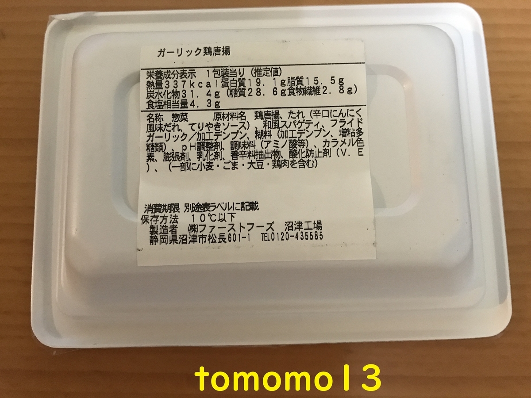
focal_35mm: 28
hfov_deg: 63.4
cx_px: 266
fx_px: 430
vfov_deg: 49.7
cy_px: 199
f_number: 1.8
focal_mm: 3.99
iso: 100
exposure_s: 1/11
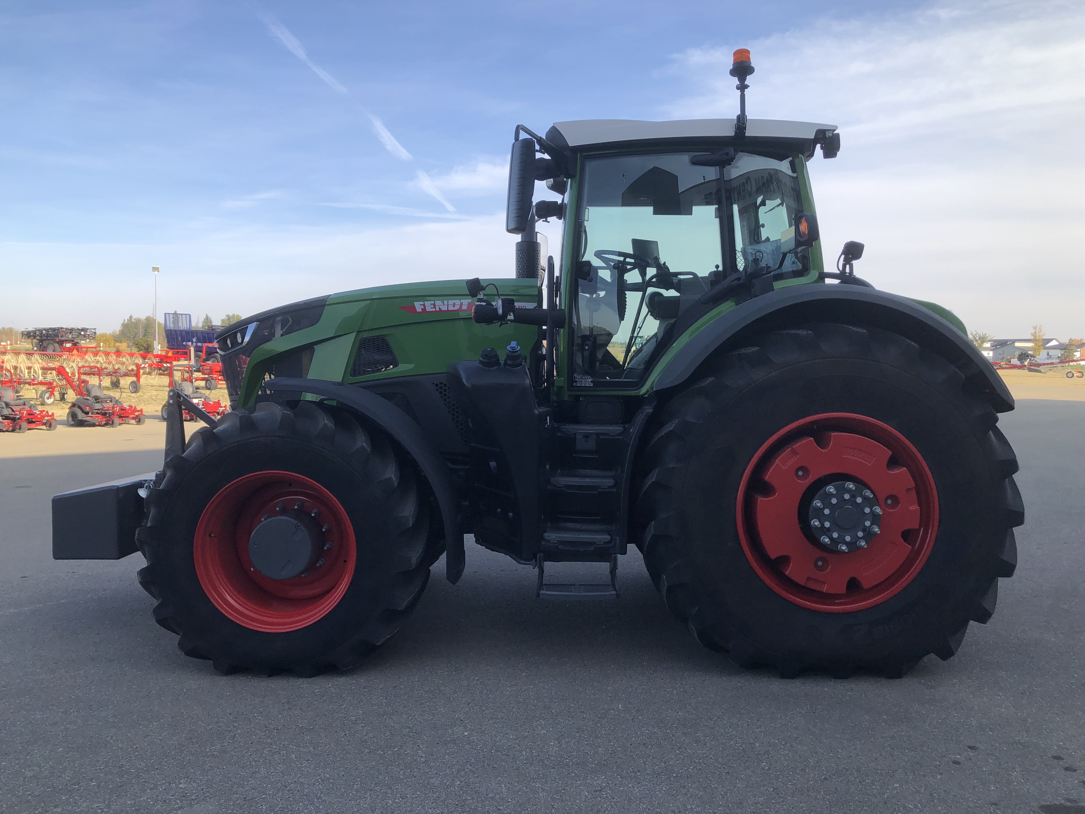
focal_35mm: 28
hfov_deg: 63.4
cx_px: 542
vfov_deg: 49.7
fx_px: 878
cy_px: 407
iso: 20
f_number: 1.8
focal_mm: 3.99
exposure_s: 1/960
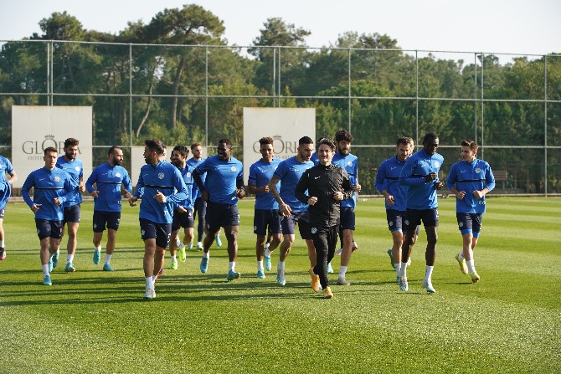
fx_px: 1636
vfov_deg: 13.0
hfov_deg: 19.5
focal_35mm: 105
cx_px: 280
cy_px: 187
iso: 125
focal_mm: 105
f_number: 5.6
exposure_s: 1/250
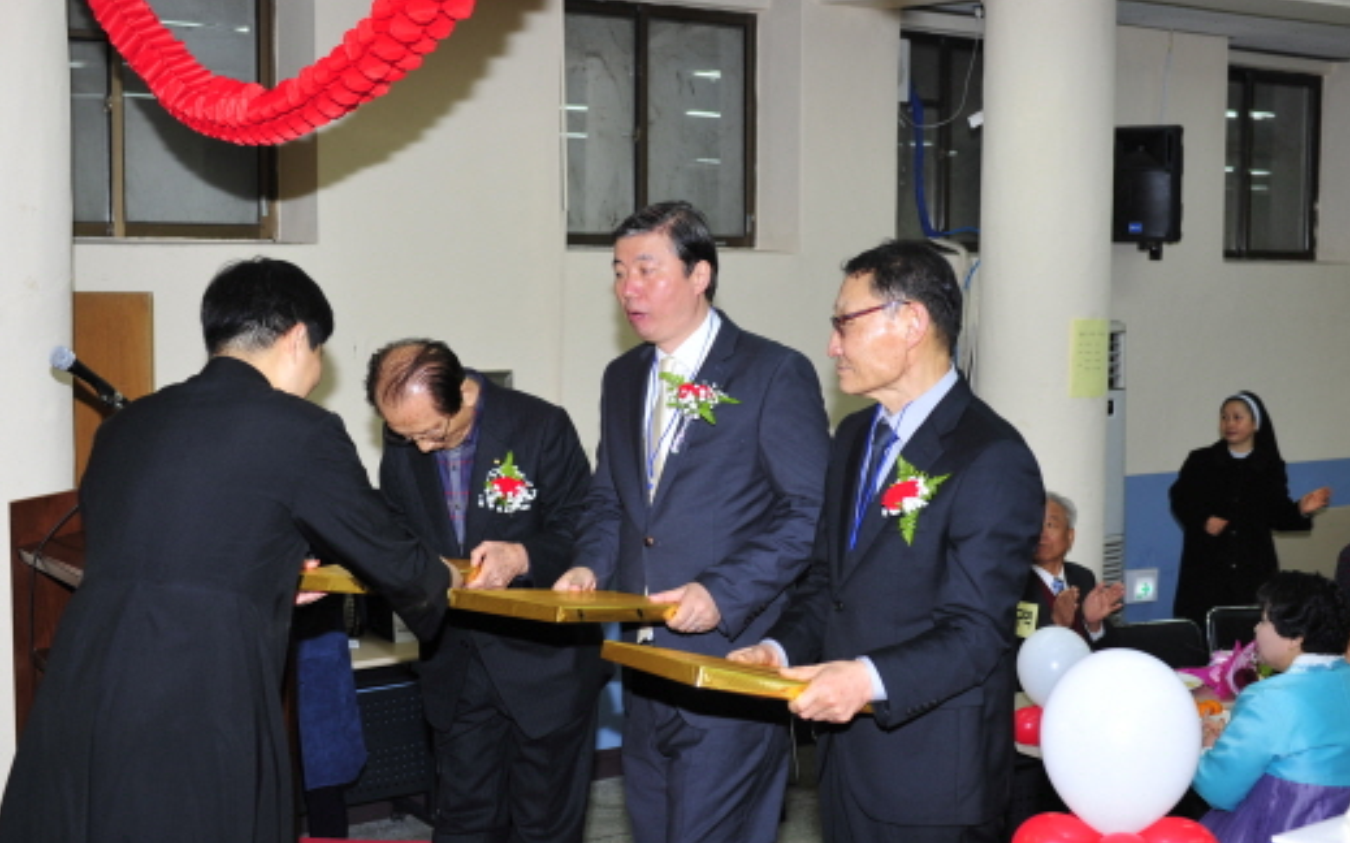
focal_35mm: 53
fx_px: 1949
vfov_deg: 24.4
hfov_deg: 38.2
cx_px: 653
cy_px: 397
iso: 200
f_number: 5.6
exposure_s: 1/60
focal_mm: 45
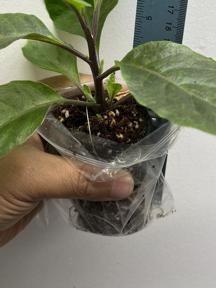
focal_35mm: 47
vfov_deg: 38.3
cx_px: 84
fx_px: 391
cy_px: 41
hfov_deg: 30.8
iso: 50
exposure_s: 1/100
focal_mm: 5.1
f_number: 1.6
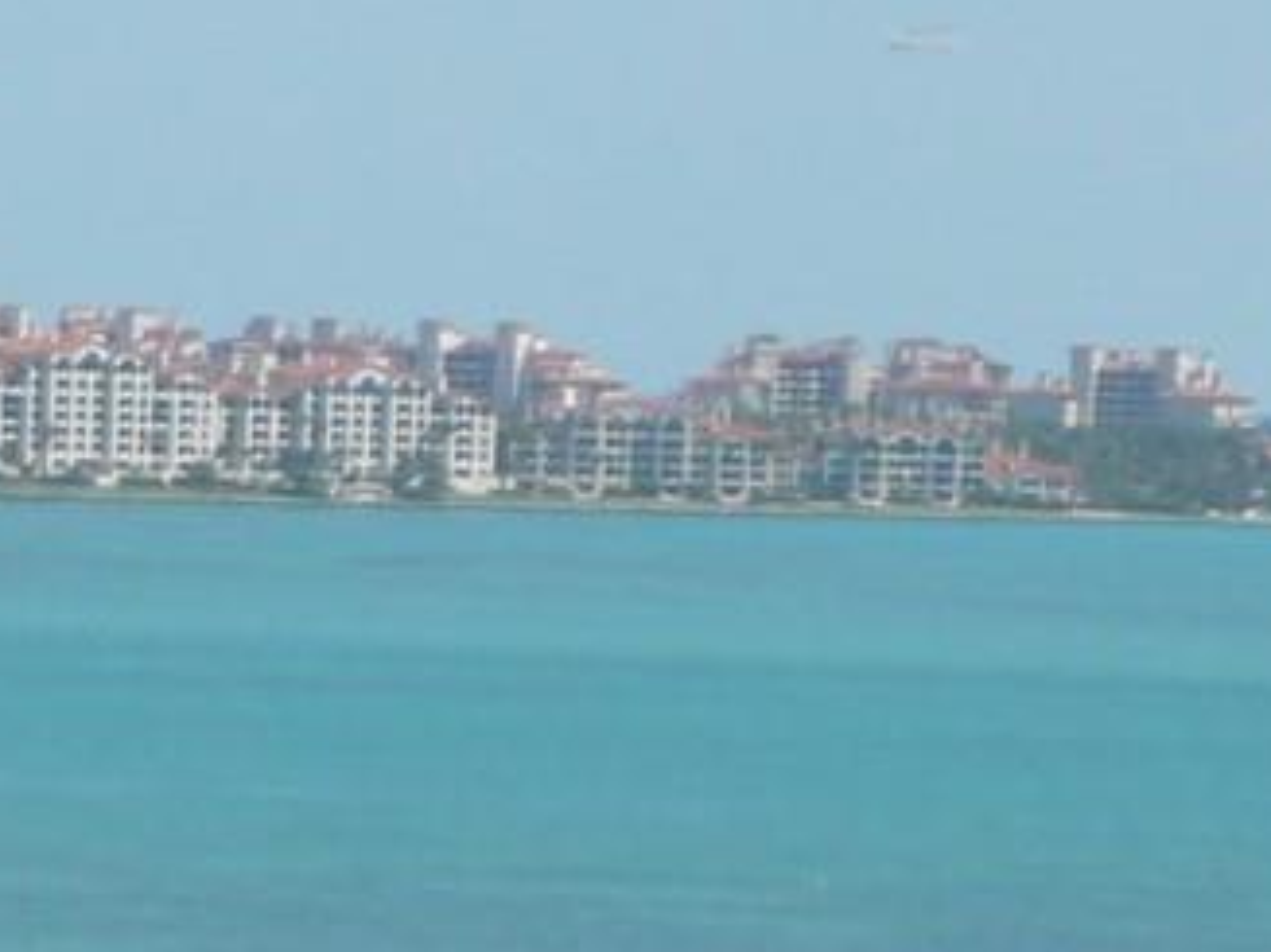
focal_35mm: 626
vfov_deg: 2.4
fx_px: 22976
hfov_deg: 3.2
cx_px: -665
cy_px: 1764
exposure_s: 1/640
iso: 100
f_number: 4.7
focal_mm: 20.9
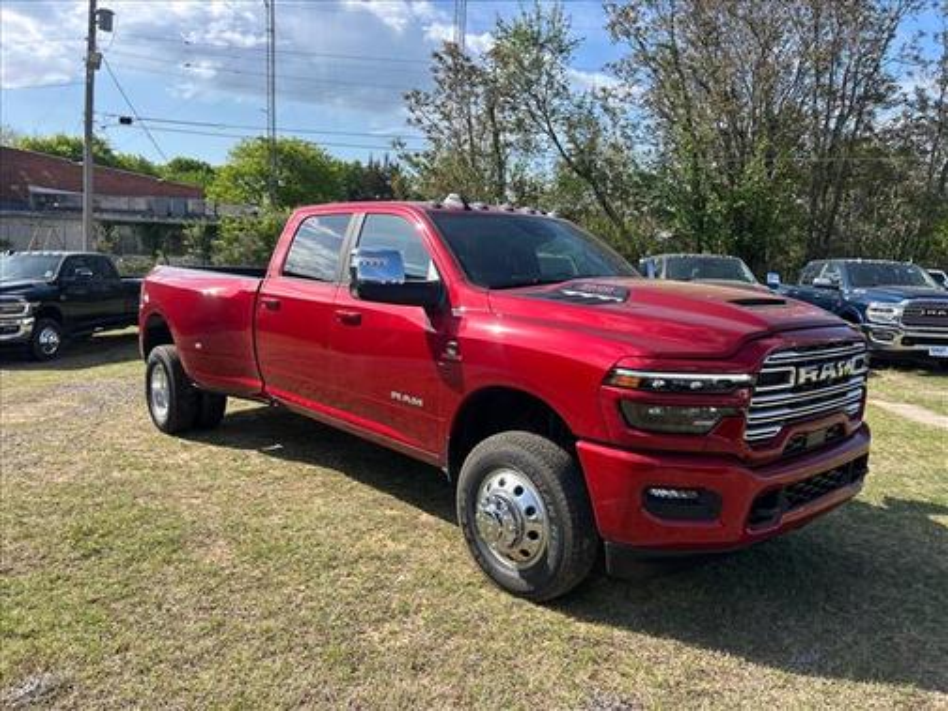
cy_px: 356
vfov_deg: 53.1
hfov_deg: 67.3
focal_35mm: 26
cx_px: 474
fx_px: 712
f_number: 1.5
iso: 50
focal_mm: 5.7
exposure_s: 1/2123
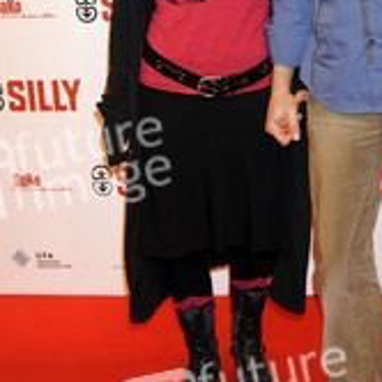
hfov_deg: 18.3
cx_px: 304
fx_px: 1174
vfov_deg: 18.3
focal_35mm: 94
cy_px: 58
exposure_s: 1/160
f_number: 5.6
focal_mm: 46
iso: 640
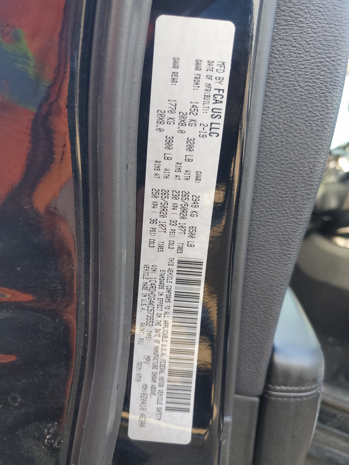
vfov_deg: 67.3
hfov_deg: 53.1
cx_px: 174
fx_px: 349
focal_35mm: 26
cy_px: 232
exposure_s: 1/128
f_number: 1.5
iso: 50
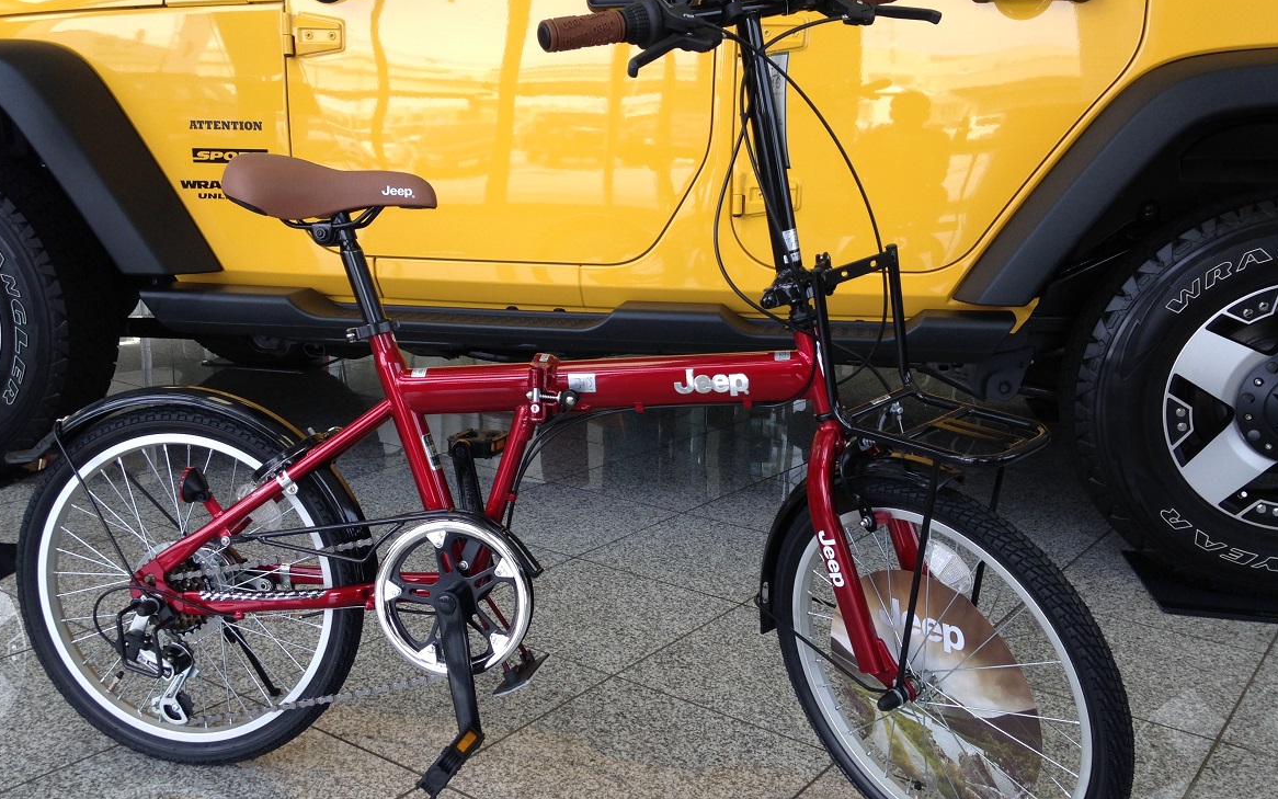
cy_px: 399
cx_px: 632
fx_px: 1254
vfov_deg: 35.3
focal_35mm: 36
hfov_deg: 54.0
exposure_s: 1/120
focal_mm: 4.12
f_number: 2.4
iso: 50
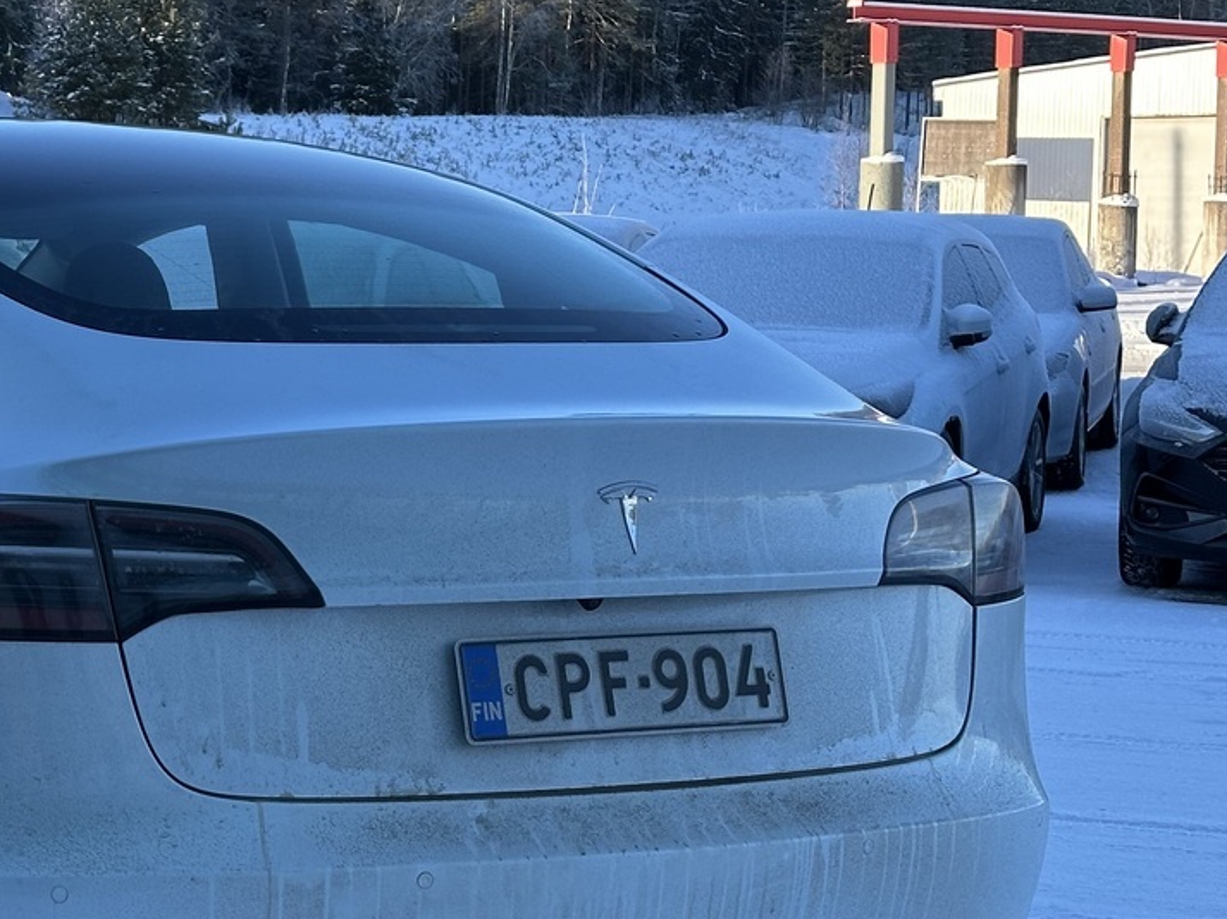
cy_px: 470
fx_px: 3437
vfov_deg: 15.2
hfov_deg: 19.7
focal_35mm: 97
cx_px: 53
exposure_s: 1/971
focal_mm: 6.86
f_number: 1.78
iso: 64
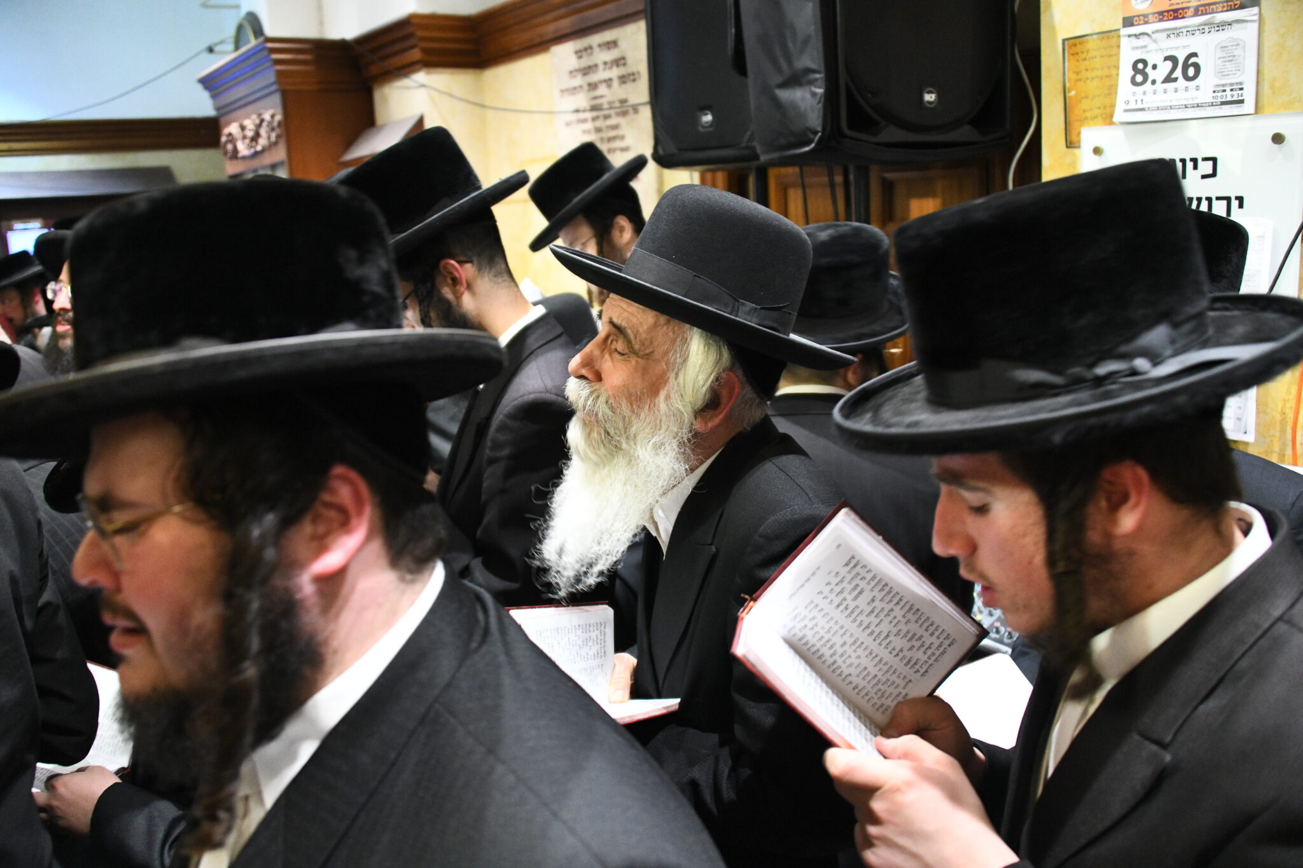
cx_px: 652
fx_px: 1013
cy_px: 434
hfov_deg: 65.5
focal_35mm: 28
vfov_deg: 46.4
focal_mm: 28
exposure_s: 1/60
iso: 5000
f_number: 3.5
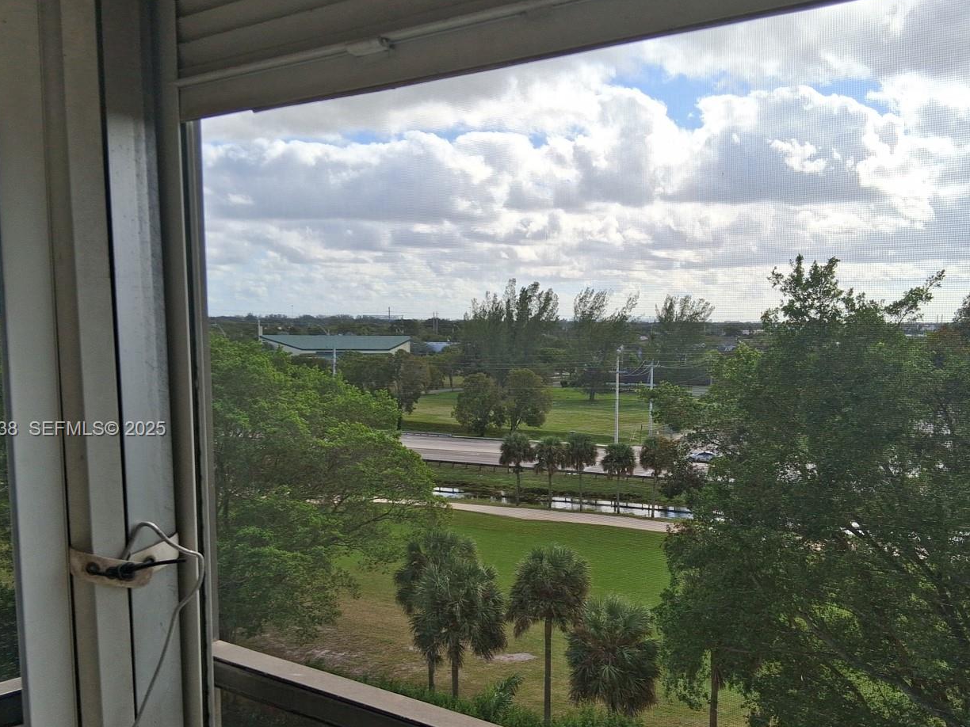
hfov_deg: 53.8
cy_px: 430
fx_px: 953
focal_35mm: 34
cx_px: 553
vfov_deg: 41.6
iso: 25
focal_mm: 3.98
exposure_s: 1/689
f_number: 1.8
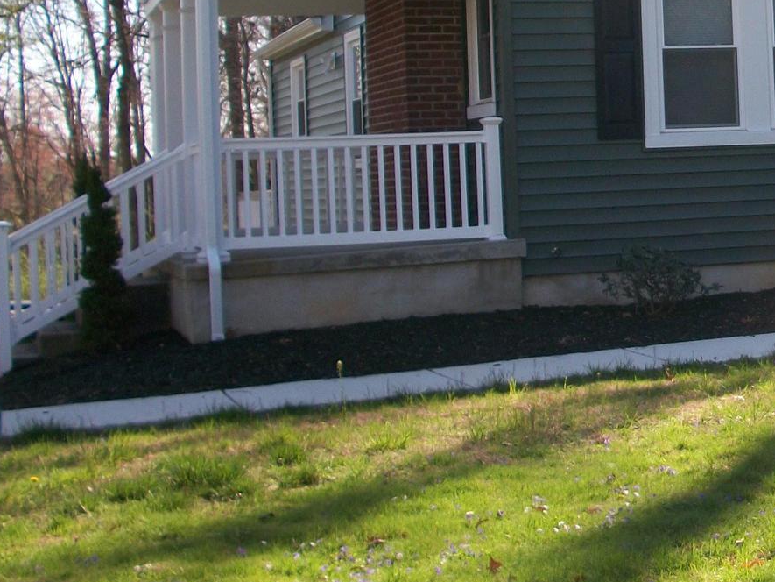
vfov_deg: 18.0
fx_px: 1814
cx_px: 801
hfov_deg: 23.0
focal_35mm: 81
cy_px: 90
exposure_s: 1/320
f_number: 3.1
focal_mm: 6.3
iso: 80
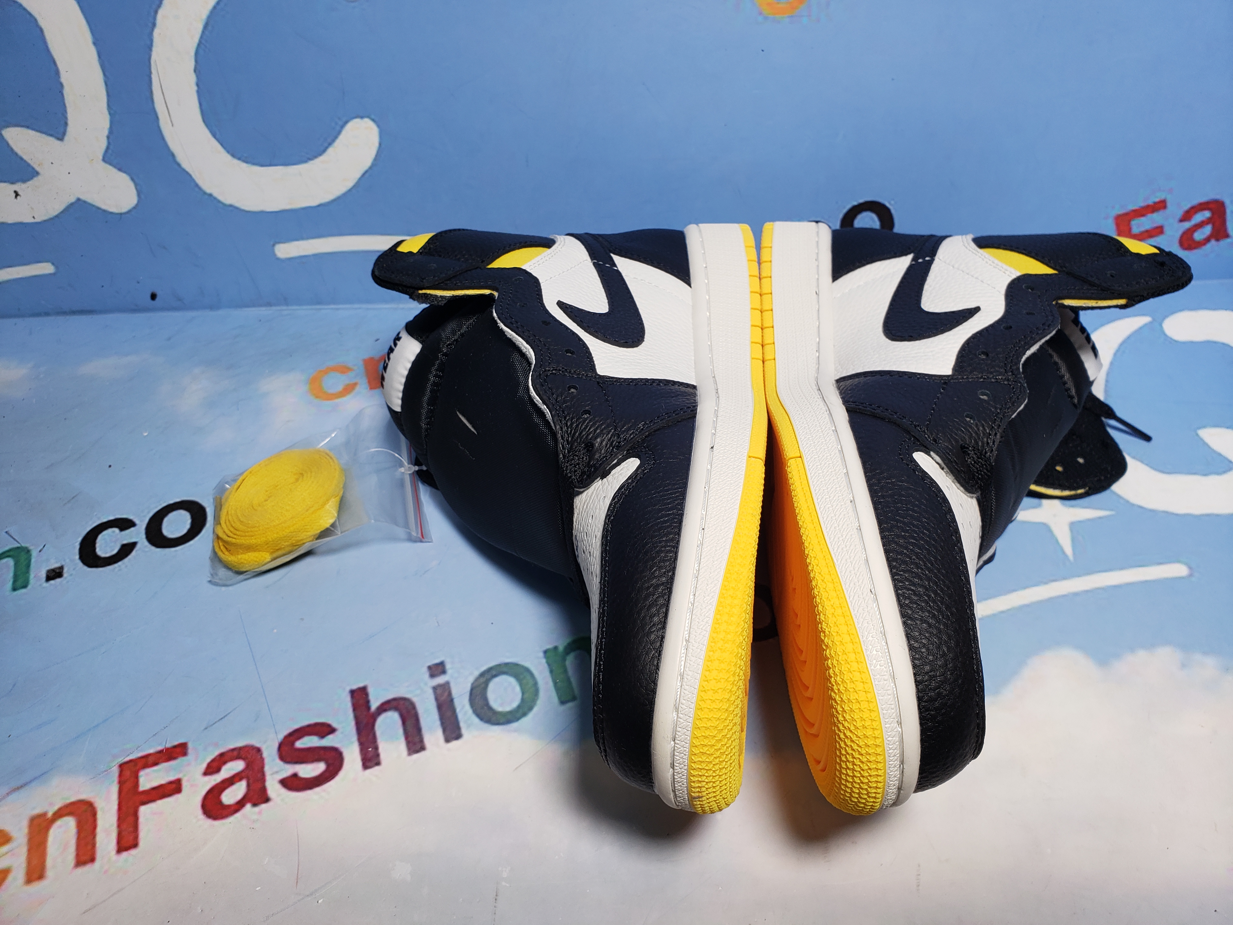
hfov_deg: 67.3
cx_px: 616
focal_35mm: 26
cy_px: 462
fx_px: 926
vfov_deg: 53.1
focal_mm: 4.3
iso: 50
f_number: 2.4
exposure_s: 1/175
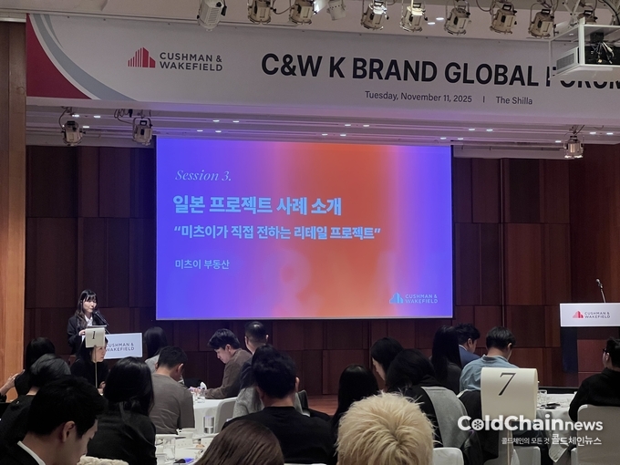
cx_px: 310
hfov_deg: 25.3
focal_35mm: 77
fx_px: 1379
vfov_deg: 19.1
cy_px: 232
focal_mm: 9
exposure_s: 1/60
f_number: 2.8
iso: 320
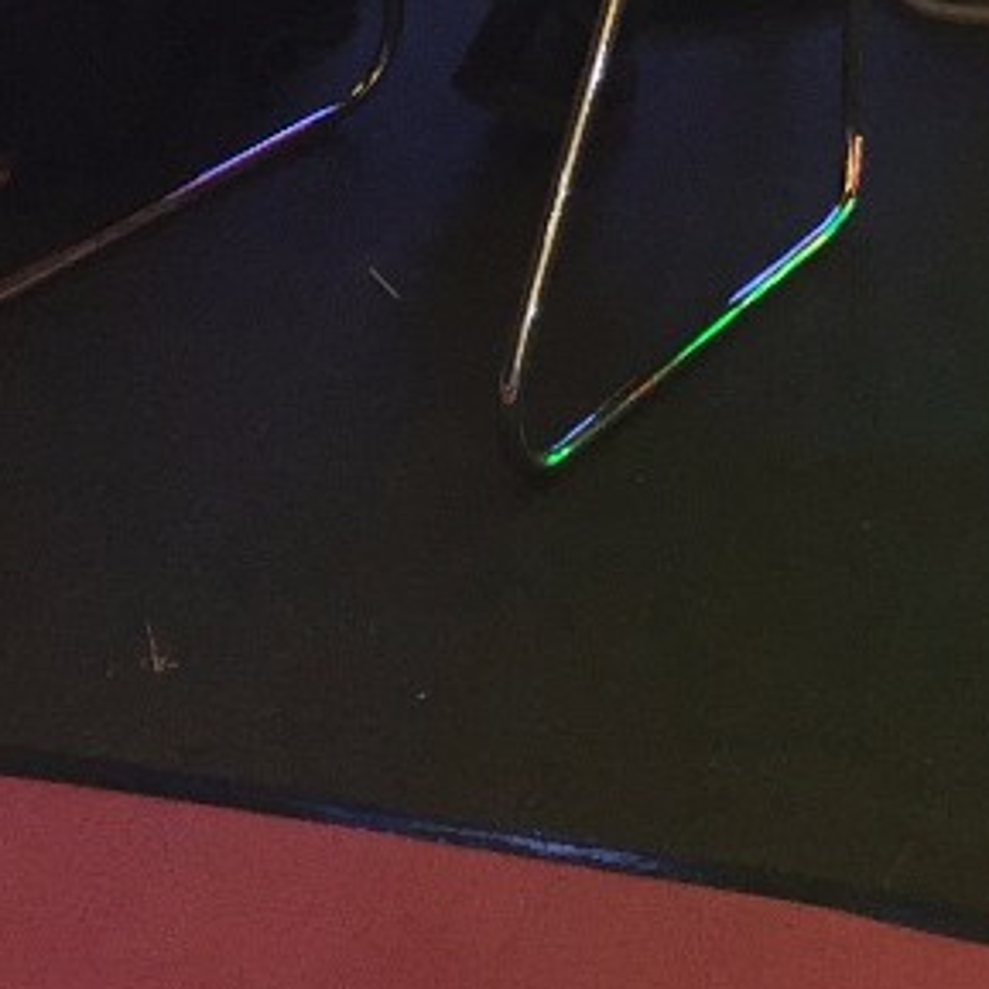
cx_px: 1502
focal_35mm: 142
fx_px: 4590
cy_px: -1619
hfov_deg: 11.7
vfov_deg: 10.2
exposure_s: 1/100
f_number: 2.2
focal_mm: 4.15
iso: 32
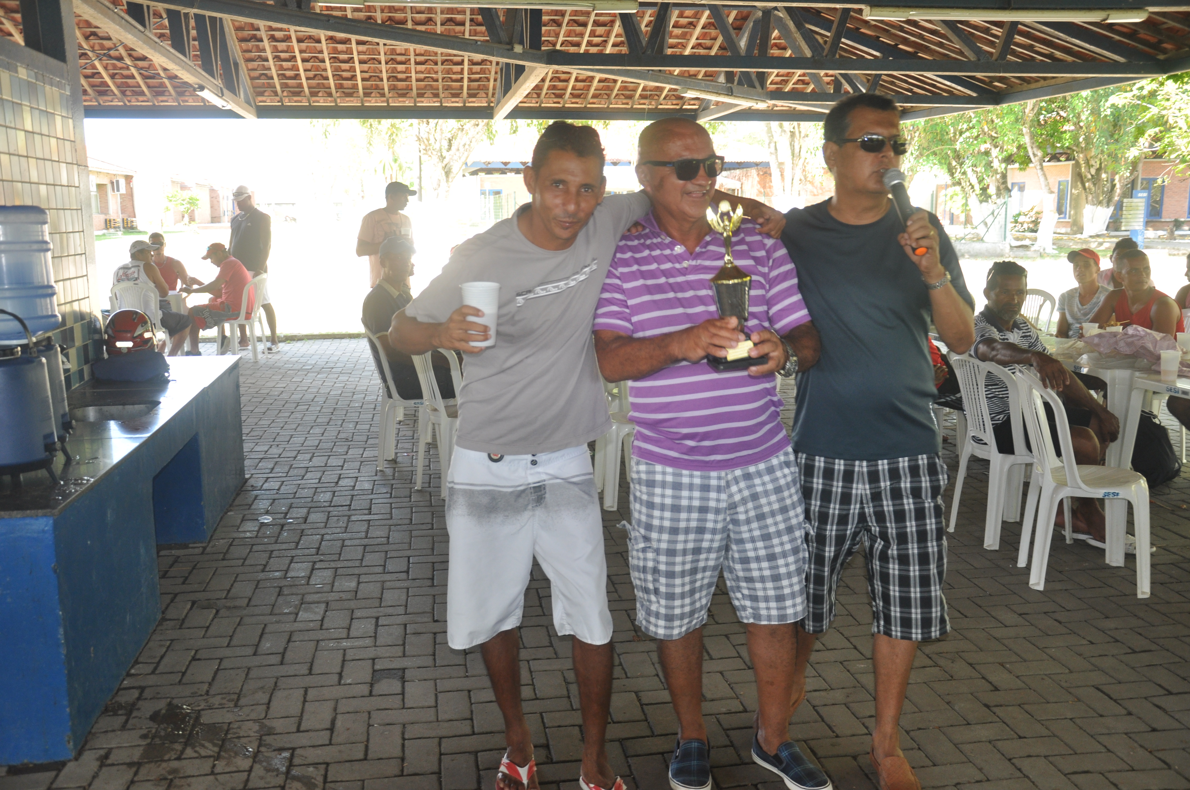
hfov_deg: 57.3
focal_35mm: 33
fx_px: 1089
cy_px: 395
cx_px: 595
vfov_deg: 39.9
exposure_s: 1/80
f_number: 3.8
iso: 320
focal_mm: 22
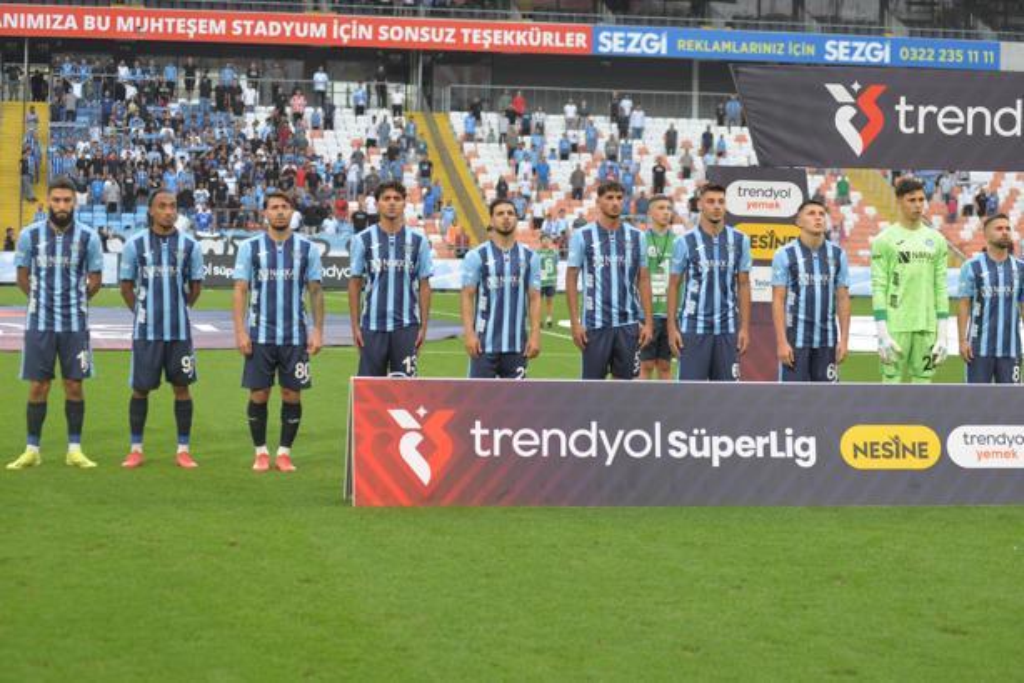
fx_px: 2277
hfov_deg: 25.4
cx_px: 512
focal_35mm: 80
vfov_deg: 17.1
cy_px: 342
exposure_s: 1/250
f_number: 4
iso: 500
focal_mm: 80
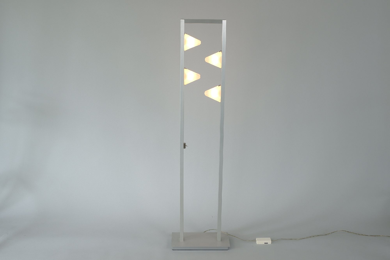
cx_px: 195
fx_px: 314
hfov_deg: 63.6
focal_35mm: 29
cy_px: 130
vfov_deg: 45.0
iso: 100
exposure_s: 1/15
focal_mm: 19.2
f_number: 6.4
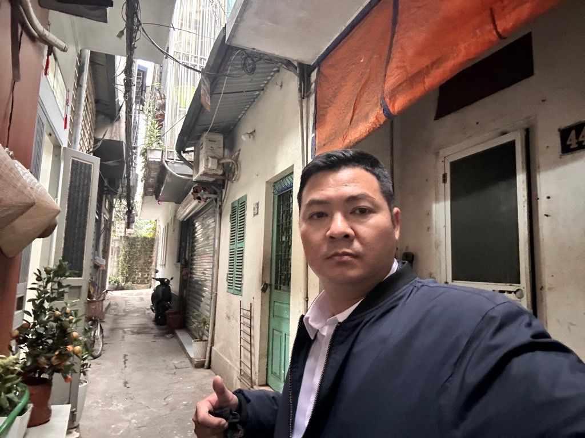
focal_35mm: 23
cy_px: 219
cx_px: 292
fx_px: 389
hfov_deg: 73.9
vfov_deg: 58.9
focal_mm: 2.69
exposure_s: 1/15
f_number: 1.9
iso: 800
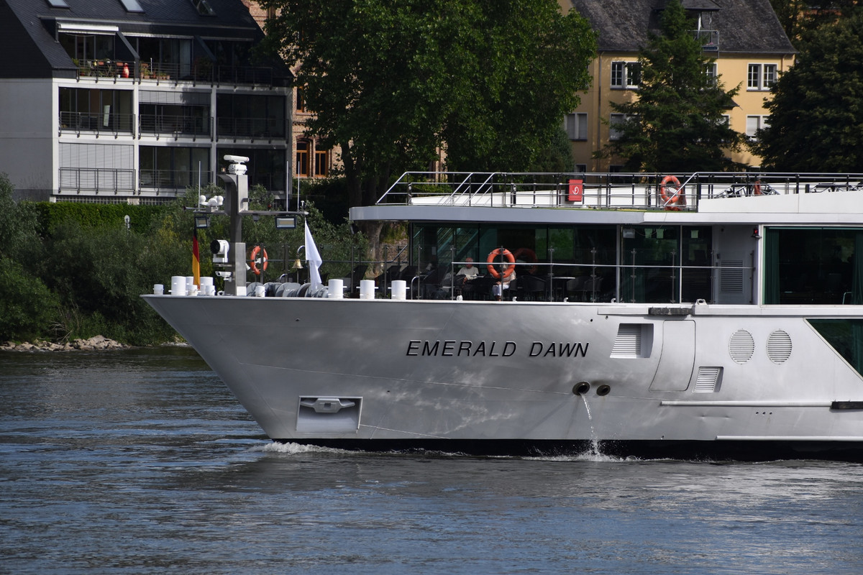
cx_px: 432
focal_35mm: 330
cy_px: 288
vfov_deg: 4.2
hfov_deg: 6.2
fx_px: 7910
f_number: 7.1
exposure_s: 1/800
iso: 200
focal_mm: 220
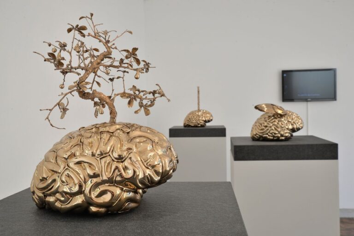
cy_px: 118
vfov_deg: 36.9
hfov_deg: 53.1
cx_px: 177
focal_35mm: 36
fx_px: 354
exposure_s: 1/40
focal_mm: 36
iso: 400
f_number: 16
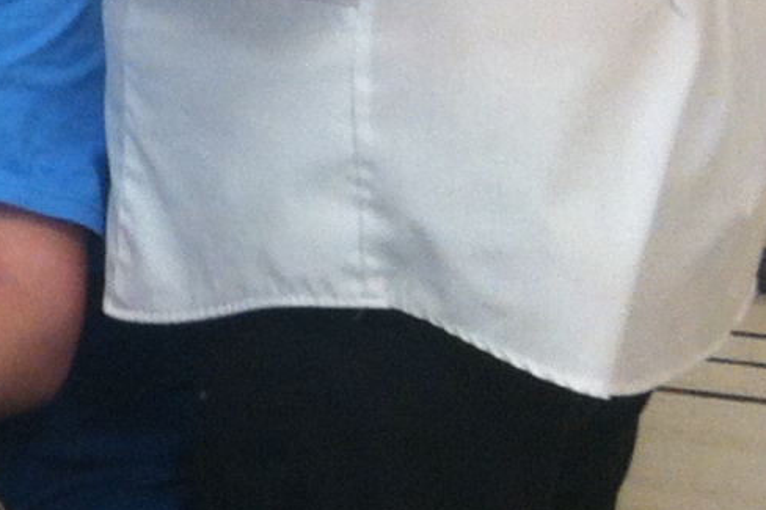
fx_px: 4105
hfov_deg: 9.8
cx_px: -824
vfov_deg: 7.0
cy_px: -160
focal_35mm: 193
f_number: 2.8
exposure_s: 1/20
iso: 80
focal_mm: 3.85
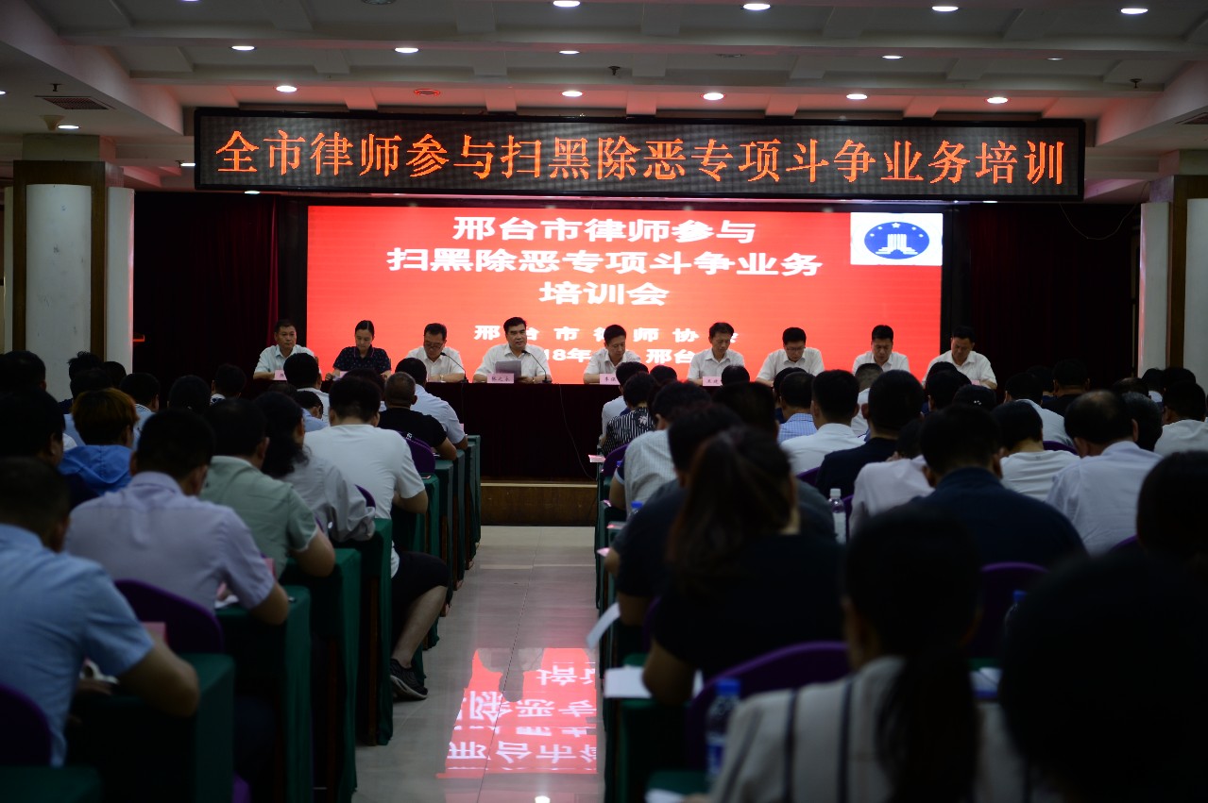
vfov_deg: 20.9
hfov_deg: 31.0
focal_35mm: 65
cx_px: 604
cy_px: 402
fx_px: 2180
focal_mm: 65
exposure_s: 1/30
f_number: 2.8
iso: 250
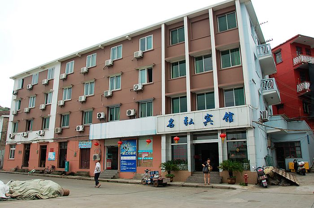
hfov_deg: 67.4
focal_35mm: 27
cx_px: 157
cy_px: 104
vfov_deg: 47.8
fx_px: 235
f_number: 9
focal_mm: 18
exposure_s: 1/320
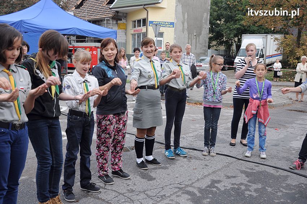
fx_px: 307
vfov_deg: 36.8
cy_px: 102
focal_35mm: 36
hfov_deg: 53.2
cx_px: 154
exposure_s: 1/250
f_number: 8
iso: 500
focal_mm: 24
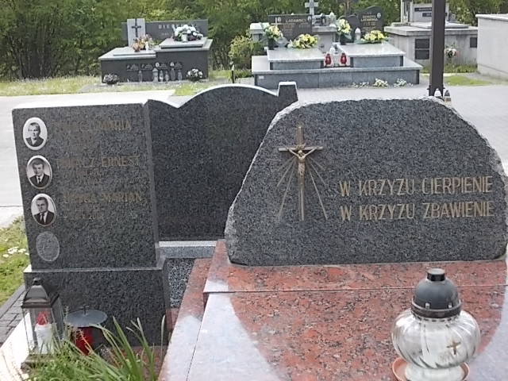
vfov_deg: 28.6
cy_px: 190
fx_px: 748
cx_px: 254
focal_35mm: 51
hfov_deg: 37.5
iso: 80
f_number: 3.6
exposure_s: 1/125
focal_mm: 7.2
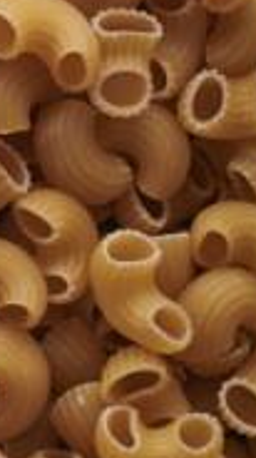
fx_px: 2762
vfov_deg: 9.4
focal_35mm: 228
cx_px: -708
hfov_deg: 4.9
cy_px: 110
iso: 160
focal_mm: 50
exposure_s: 1/100
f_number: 8
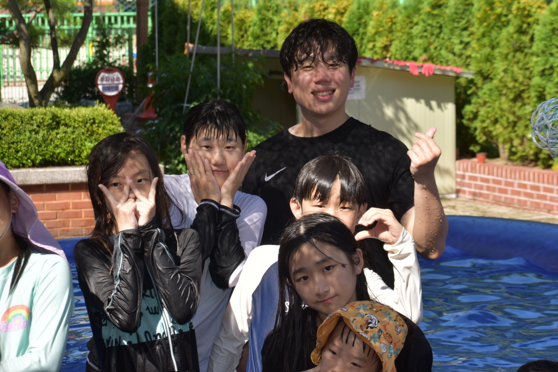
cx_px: 279
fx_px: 1628
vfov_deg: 13.1
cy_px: 186
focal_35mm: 105
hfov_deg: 19.4
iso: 100
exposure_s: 1/200
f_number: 9
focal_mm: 70
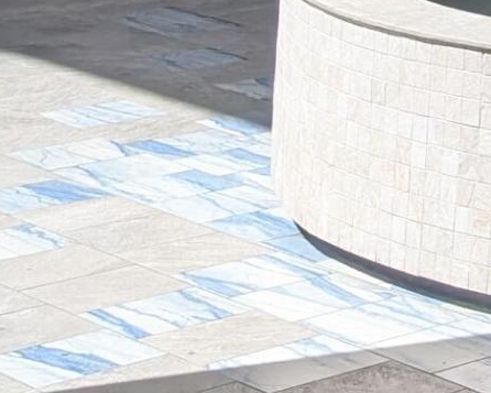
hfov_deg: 10.1
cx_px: 1379
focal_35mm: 151
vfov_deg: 9.2
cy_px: -558
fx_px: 2195
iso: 24
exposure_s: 1/778
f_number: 1.68
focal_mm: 6.9
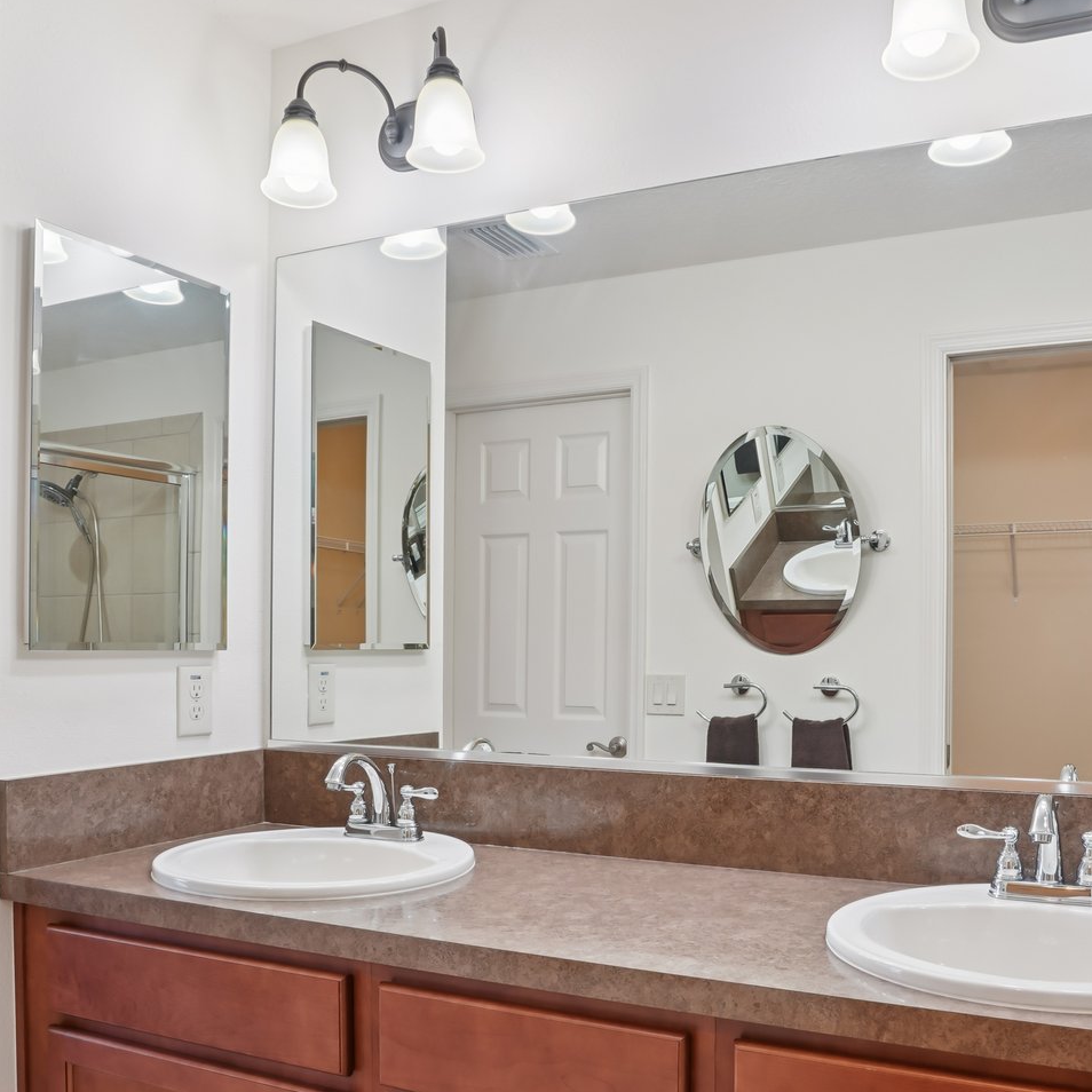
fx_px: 1106
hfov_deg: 52.3
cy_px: 647
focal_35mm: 31
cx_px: 639
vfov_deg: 52.2
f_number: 8
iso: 100
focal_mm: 17
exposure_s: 1/5
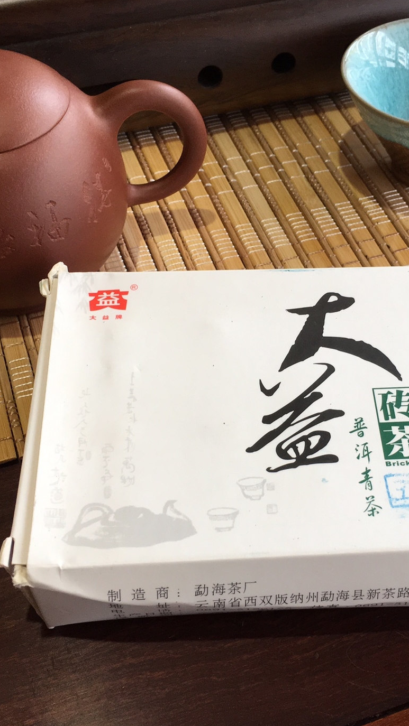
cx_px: 280
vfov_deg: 44.6
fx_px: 887
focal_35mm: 46
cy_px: 359
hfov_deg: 25.8
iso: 40
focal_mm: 4.15
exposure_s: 1/100
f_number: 2.2
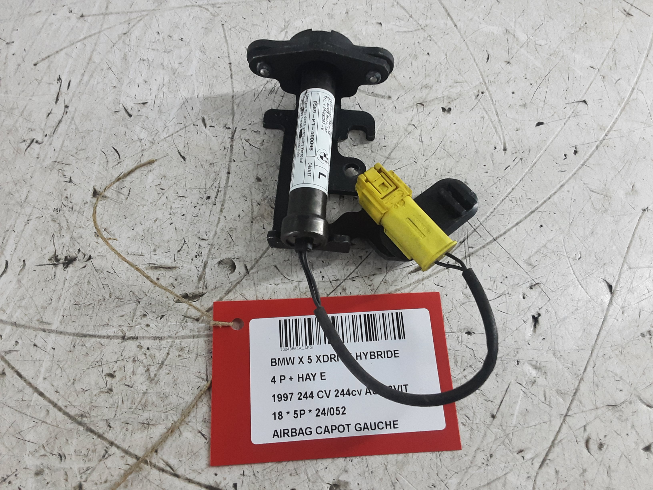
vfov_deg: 51.4
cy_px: 245
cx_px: 326
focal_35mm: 27
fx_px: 509
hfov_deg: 65.3
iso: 125
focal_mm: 2.91
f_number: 1.9
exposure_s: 1/50
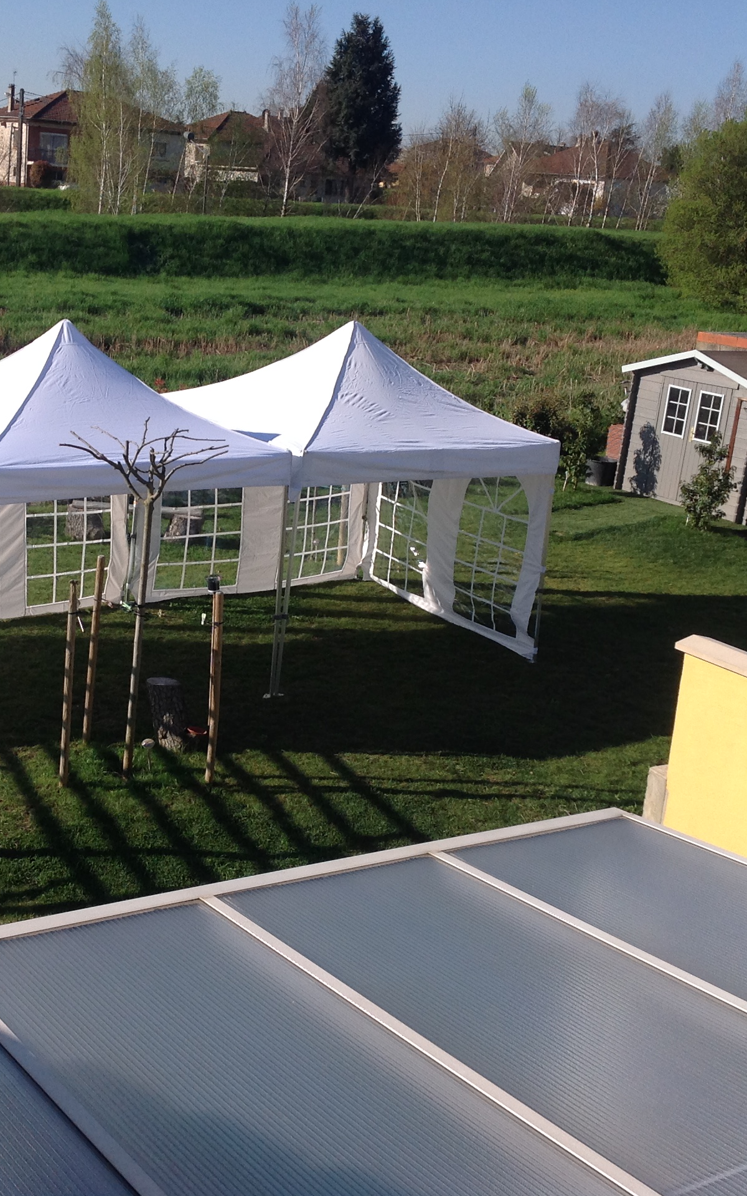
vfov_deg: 40.3
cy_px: 596
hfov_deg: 25.6
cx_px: 220
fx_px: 1629
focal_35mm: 50
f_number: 2.4
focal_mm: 4.28
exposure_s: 1/1890
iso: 50
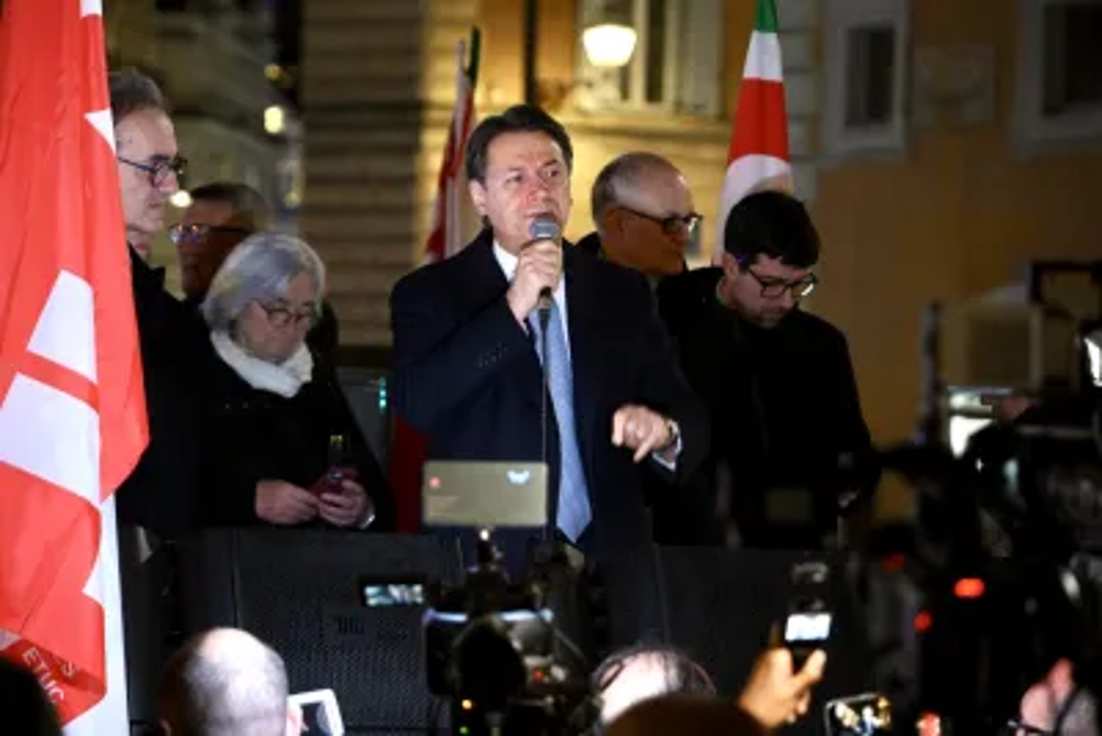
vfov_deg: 11.4
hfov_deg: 17.1
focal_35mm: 120
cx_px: 551
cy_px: 368
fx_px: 3674
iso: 5000
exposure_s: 1/100
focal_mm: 120
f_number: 4
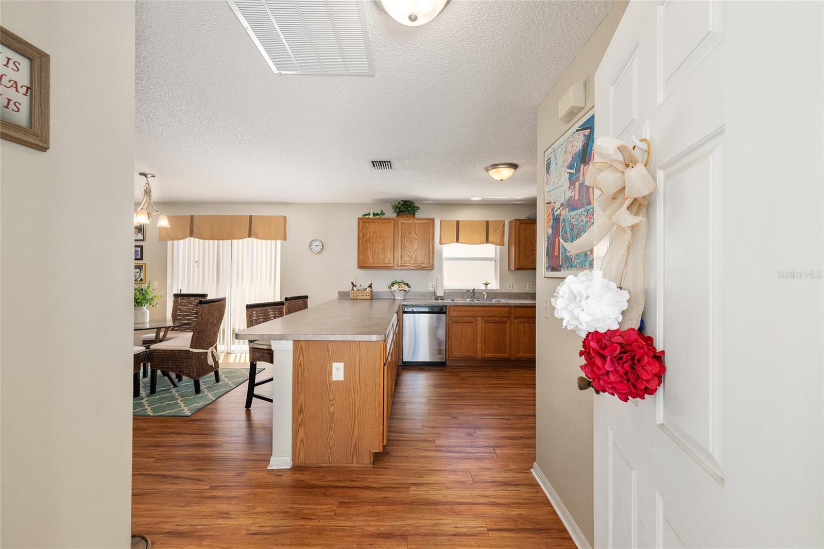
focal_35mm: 14
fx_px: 320
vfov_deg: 81.2
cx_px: 412
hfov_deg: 104.3
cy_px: 274
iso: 400
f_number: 8
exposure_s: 1/50
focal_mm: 14
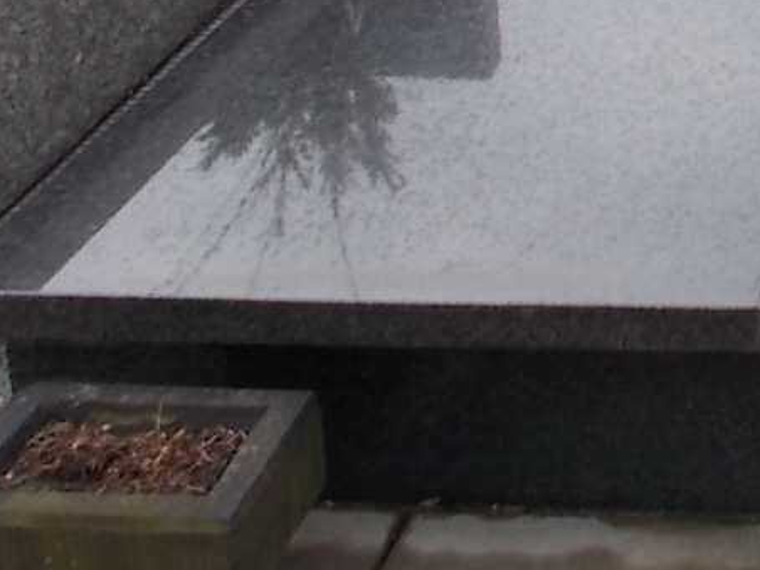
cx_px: 1034
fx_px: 2020
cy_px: -318
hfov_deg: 19.4
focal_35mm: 92
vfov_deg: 14.8
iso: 80
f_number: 3.2
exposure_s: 1/500
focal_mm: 4.6
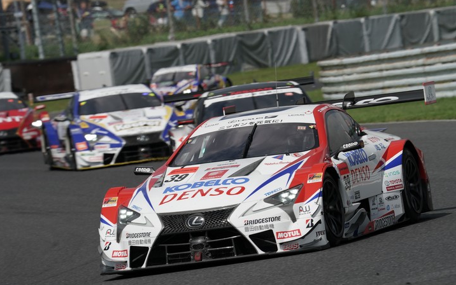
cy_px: 140
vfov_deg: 3.1
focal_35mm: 421
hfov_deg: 5.0
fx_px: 5234
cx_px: 227
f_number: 11
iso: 100
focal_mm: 411
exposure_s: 1/400
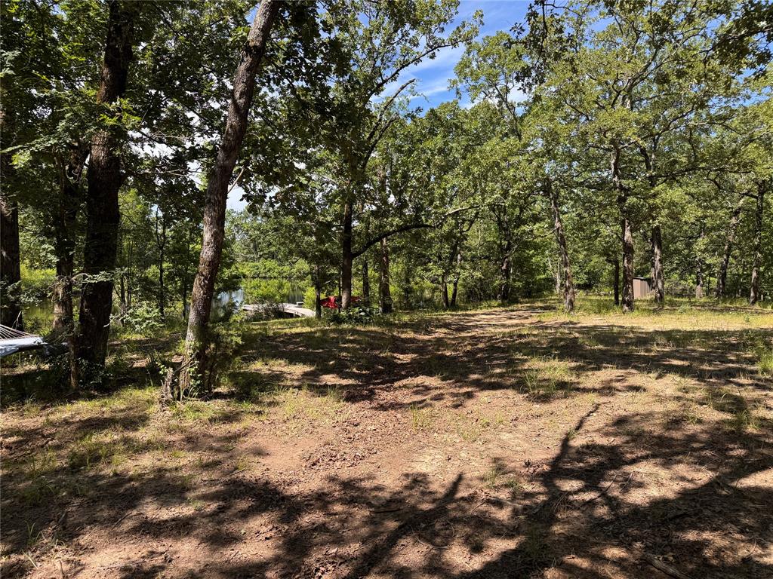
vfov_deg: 56.8
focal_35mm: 24
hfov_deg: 71.6
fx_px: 536
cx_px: 386
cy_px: 290
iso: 80
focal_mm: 6.76
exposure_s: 1/1425
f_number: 1.78
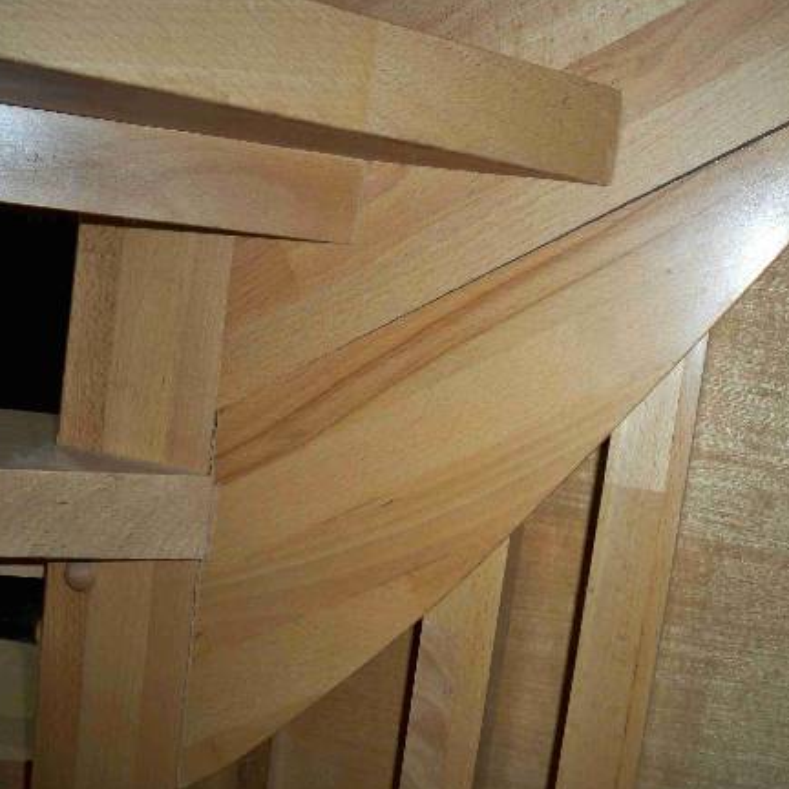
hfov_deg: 39.1
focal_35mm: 43
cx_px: 444
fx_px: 1109
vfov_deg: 39.2
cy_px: 404
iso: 200
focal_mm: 6.3
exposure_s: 1/30
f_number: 3.1
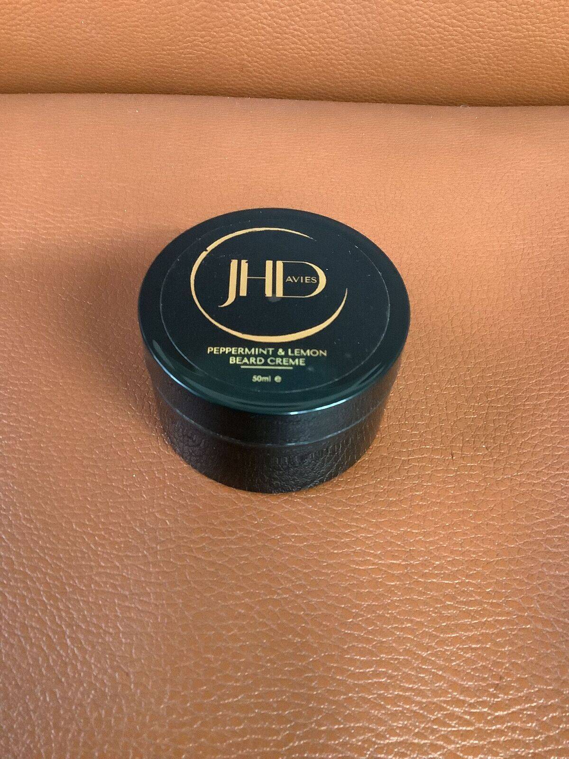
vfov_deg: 58.4
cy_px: 380
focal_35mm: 31
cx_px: 284
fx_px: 679
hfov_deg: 45.4
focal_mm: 3.3
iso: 500
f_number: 2.4
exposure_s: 1/30
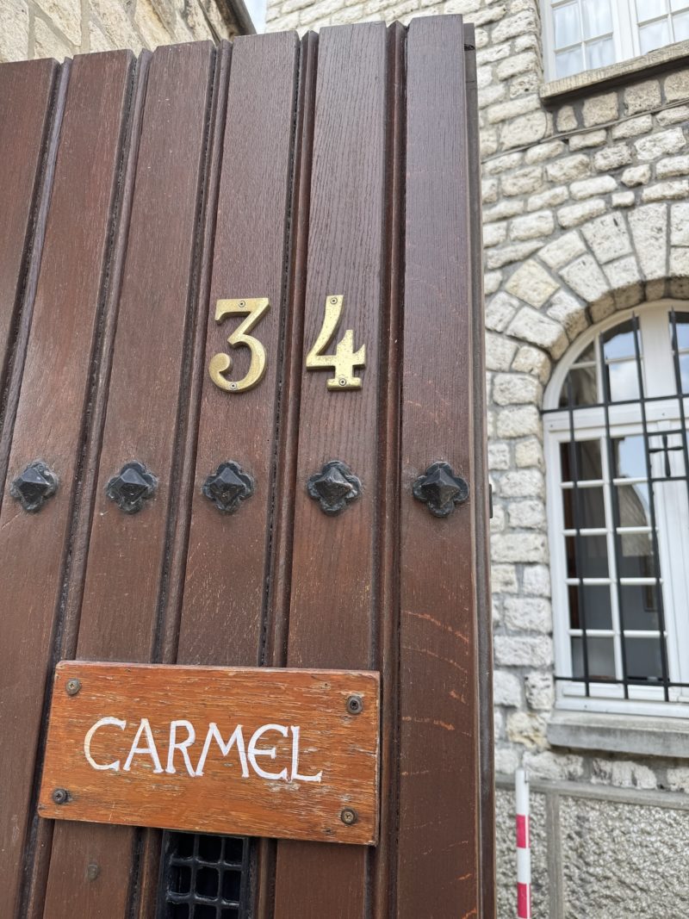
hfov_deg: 56.8
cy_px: 460
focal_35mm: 24
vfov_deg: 71.6
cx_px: 344
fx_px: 637
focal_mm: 6.76
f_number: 1.78
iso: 80
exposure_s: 1/773
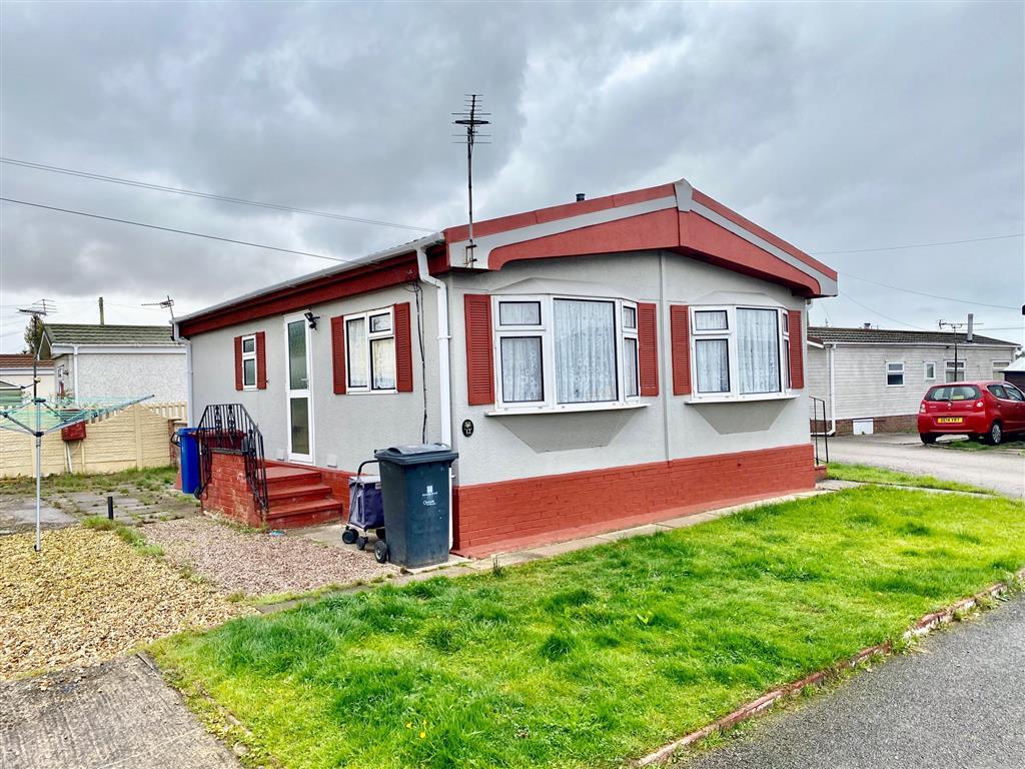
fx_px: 770
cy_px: 384
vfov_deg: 53.1
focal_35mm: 26
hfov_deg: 67.3
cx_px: 512
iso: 32
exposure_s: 1/898
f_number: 1.8
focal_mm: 4.25
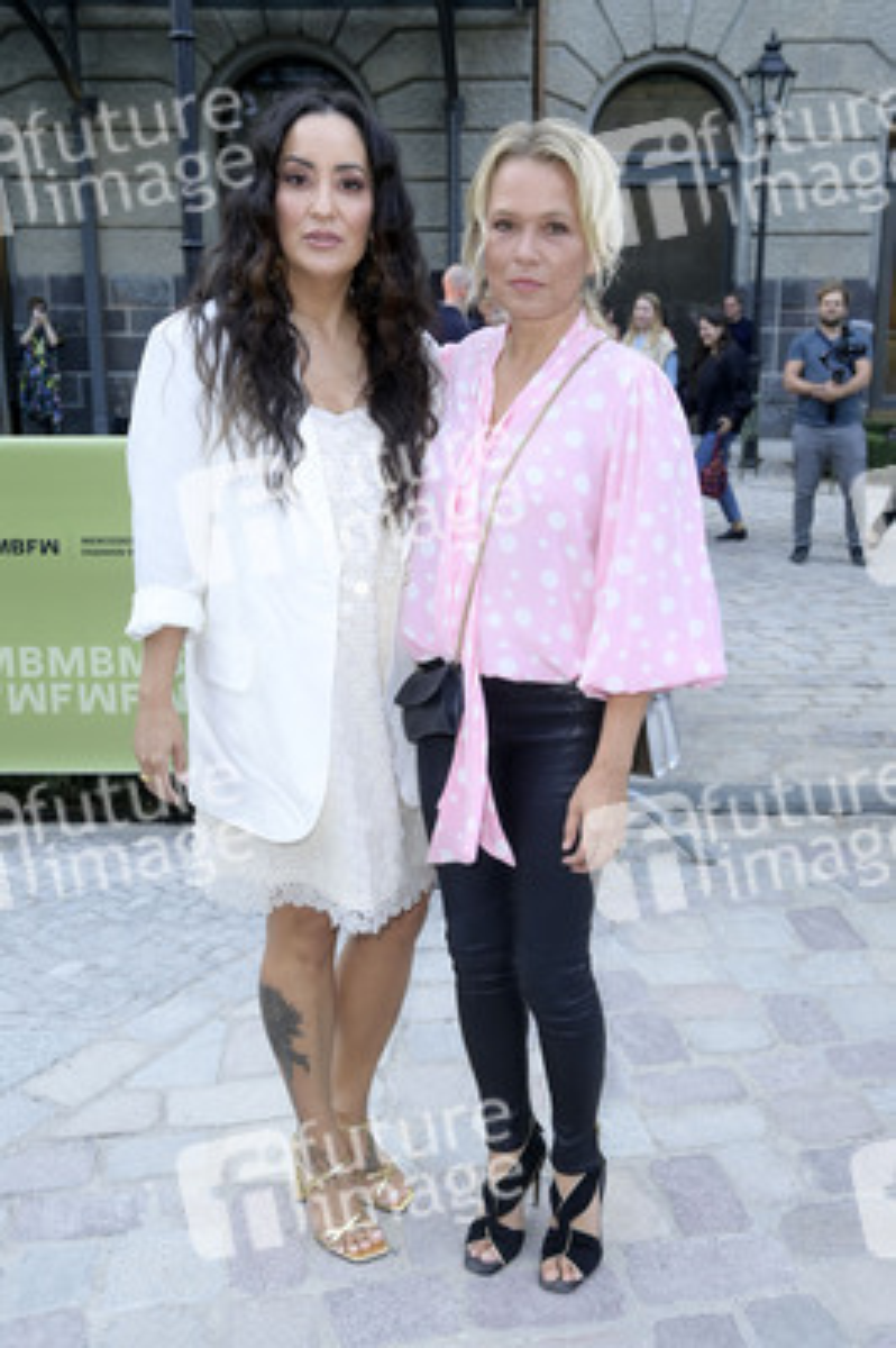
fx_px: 1346
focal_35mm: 36
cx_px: 448
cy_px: 674
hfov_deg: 36.8
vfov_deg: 53.2
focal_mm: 36
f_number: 5.6
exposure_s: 1/250
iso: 800
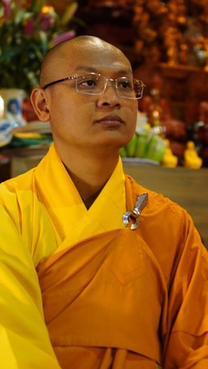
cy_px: 184
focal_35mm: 84
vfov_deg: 25.4
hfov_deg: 14.3
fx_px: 821
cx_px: 195
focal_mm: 35
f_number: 1.8
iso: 1250
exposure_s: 1/40
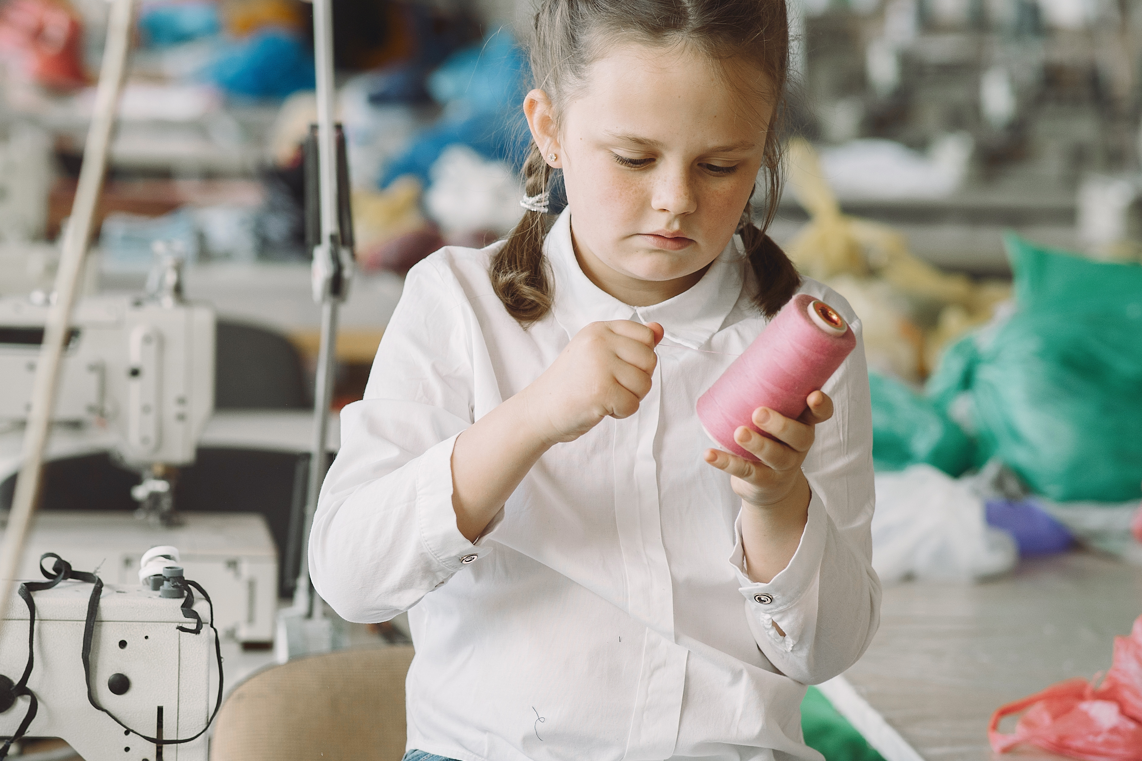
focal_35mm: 136
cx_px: 340
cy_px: 499
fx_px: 4314
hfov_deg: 15.0
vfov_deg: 10.1
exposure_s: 1/400
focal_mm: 85
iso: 640
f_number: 2.8
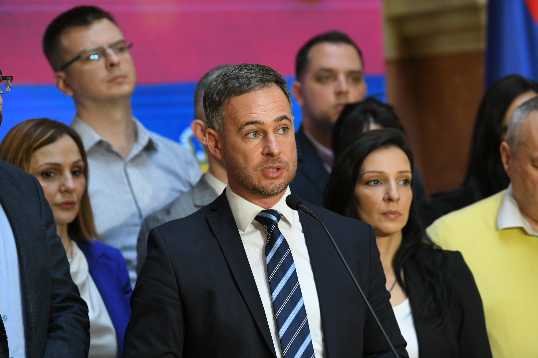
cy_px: 179
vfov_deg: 7.4
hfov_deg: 11.1
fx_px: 2765
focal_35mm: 185
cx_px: 269
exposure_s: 1/400
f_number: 4
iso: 3200
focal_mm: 185
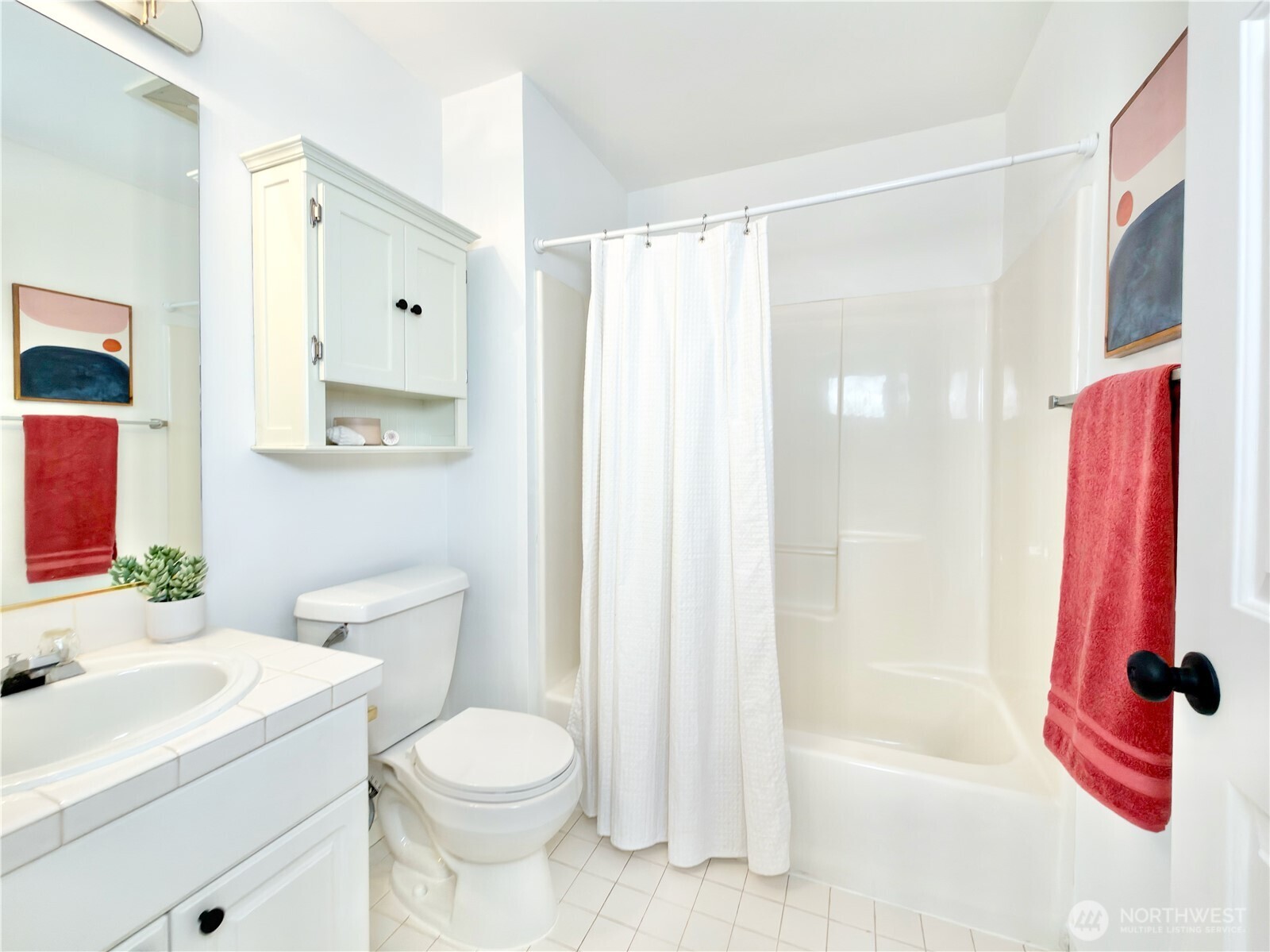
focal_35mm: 14
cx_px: 635
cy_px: 476
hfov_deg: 102.1
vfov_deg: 85.6
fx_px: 513
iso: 40
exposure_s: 1/60
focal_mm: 2.22
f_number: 2.2
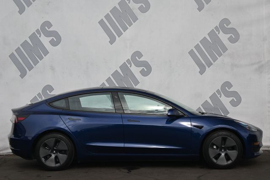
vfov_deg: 19.7
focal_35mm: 69
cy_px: 90
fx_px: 517
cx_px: 135
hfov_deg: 29.3
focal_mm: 46
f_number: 6
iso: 110
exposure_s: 1/250
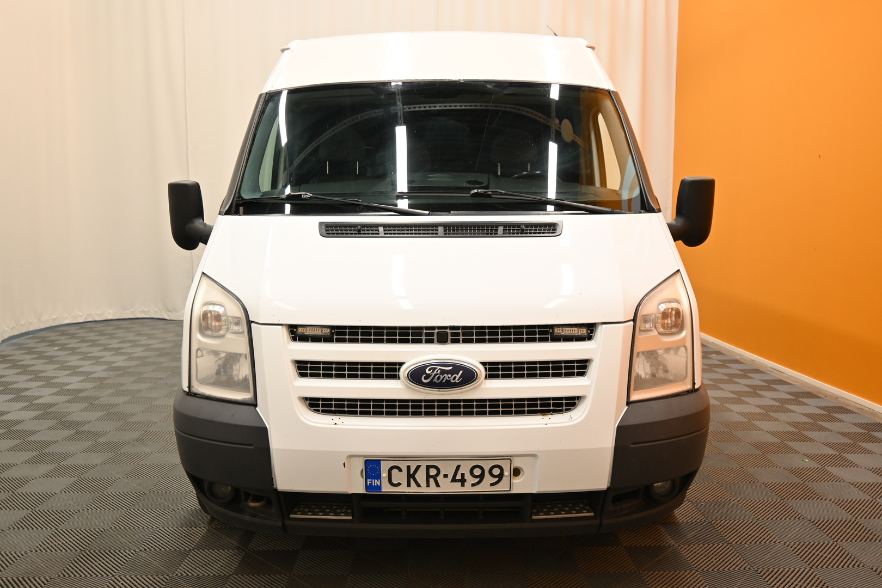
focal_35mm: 29
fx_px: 717
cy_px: 294
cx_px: 441
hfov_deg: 63.2
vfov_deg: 44.6
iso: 280
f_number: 3.8
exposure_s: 1/30
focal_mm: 19.5
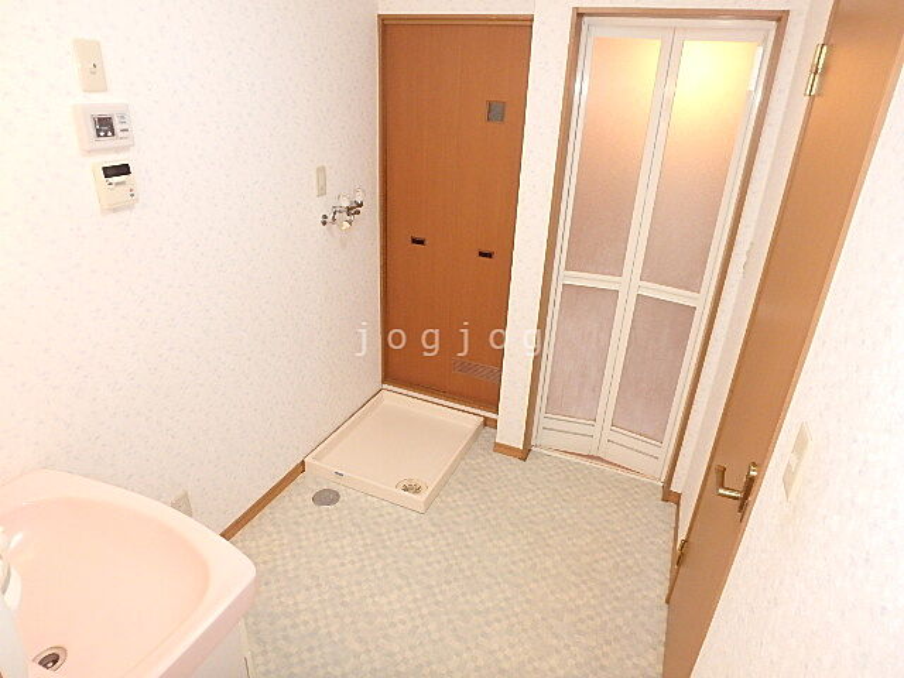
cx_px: 452
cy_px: 339
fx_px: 548
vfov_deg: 63.4
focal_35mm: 21
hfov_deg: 79.0
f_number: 3.5
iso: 400
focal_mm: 3.7
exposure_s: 1/30
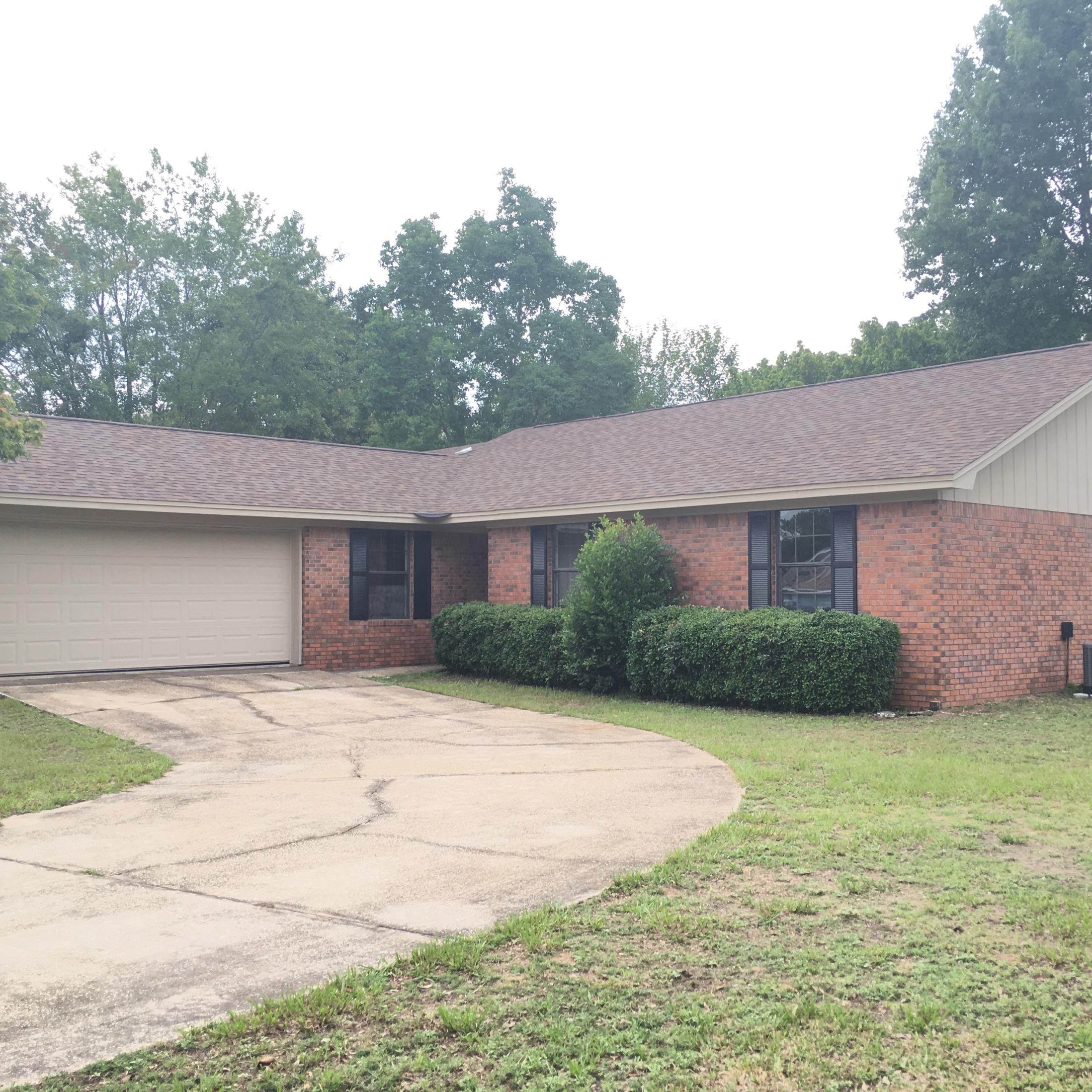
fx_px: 1249
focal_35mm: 35
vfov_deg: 47.2
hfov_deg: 47.2
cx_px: 554
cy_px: 548
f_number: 2.2
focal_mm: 4.15
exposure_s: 1/177
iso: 25
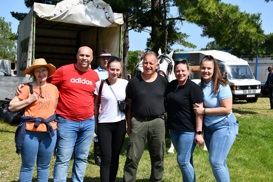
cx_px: 136
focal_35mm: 52
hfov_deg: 38.2
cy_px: 91
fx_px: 394
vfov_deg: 26.0
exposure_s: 1/320
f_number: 9
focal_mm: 35
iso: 100
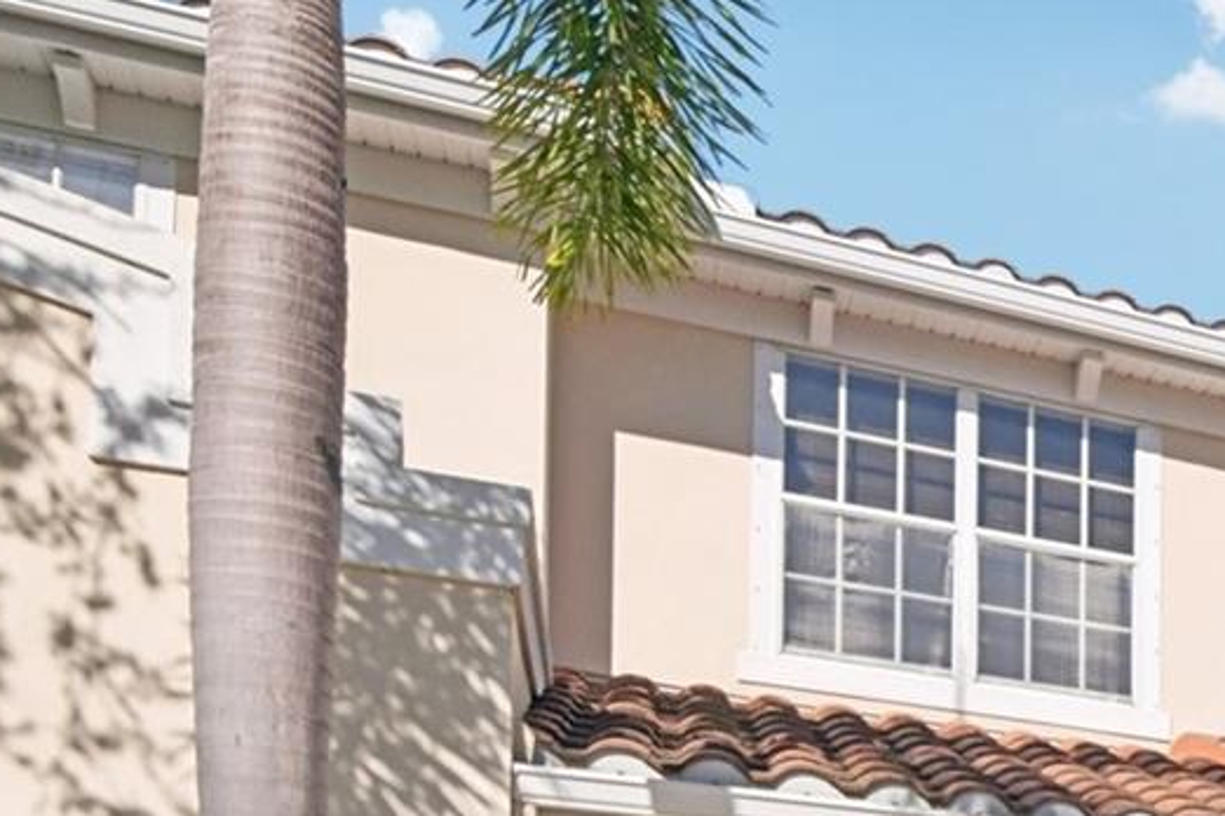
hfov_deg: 30.8
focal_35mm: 49
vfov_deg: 24.8
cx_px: 1624
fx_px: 1667
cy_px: 982
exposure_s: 1/2500
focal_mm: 16
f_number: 8
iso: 400
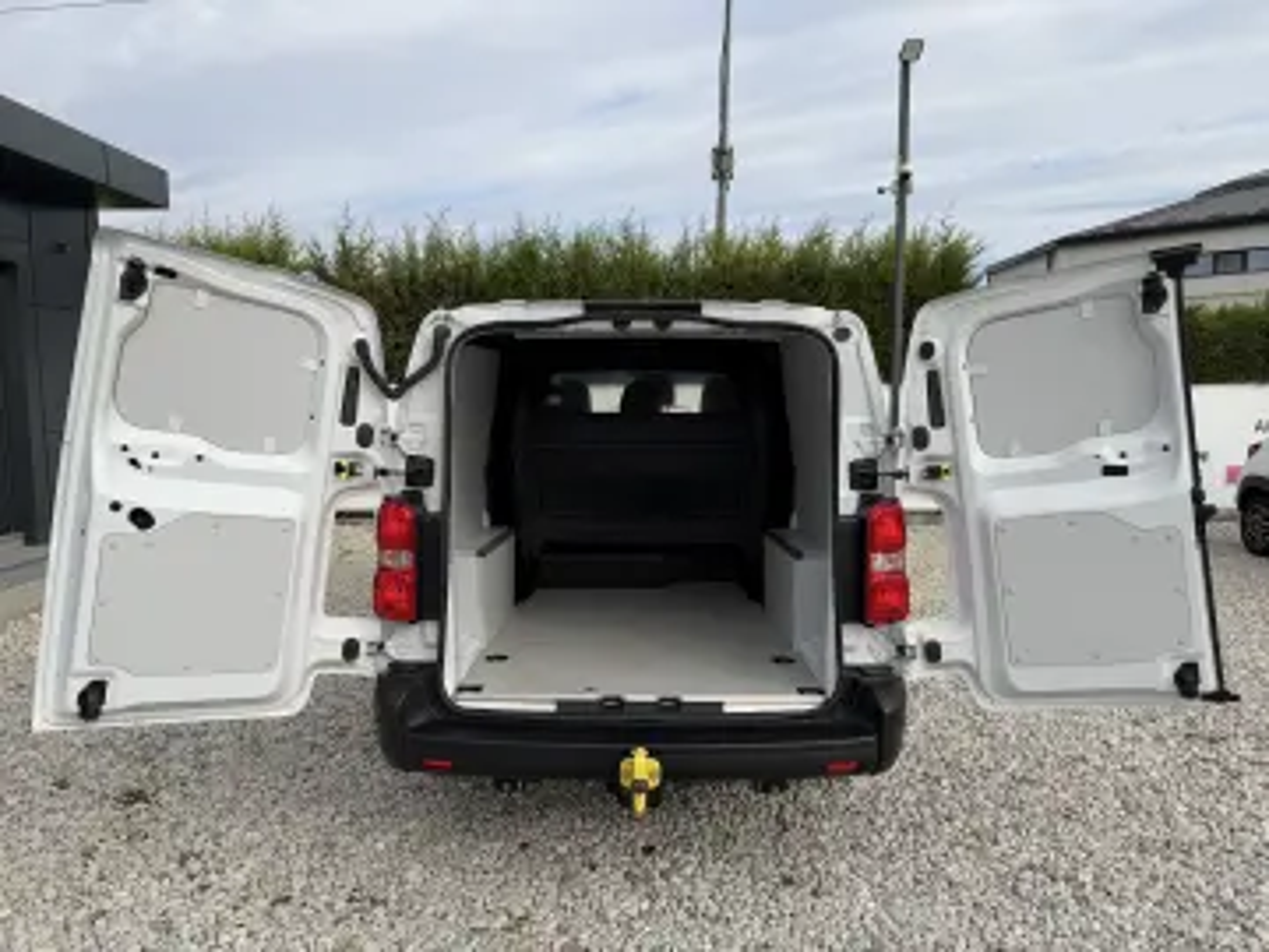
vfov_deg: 56.8
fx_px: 880
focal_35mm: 24
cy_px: 476
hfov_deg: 71.6
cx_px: 634
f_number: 1.78
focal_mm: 6.76
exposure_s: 1/3759
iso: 80
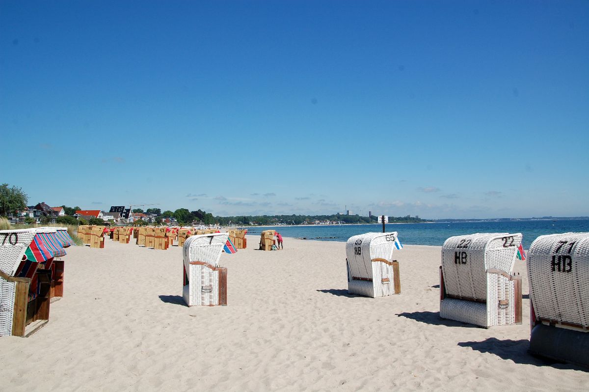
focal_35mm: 30
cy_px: 196
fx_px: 490
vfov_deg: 43.5
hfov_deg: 62.0
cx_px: 294
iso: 200
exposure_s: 1/400
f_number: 10
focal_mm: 20
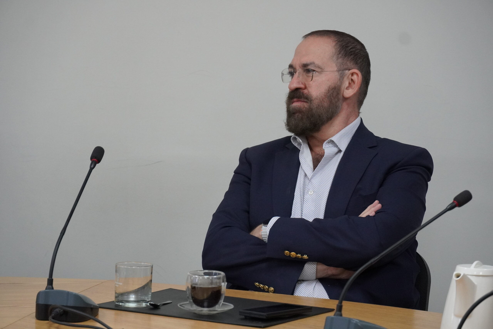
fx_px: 1910
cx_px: 246
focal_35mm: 140
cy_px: 164
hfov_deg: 14.7
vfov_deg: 9.8
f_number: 5.6
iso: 2000
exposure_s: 1/160
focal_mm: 93
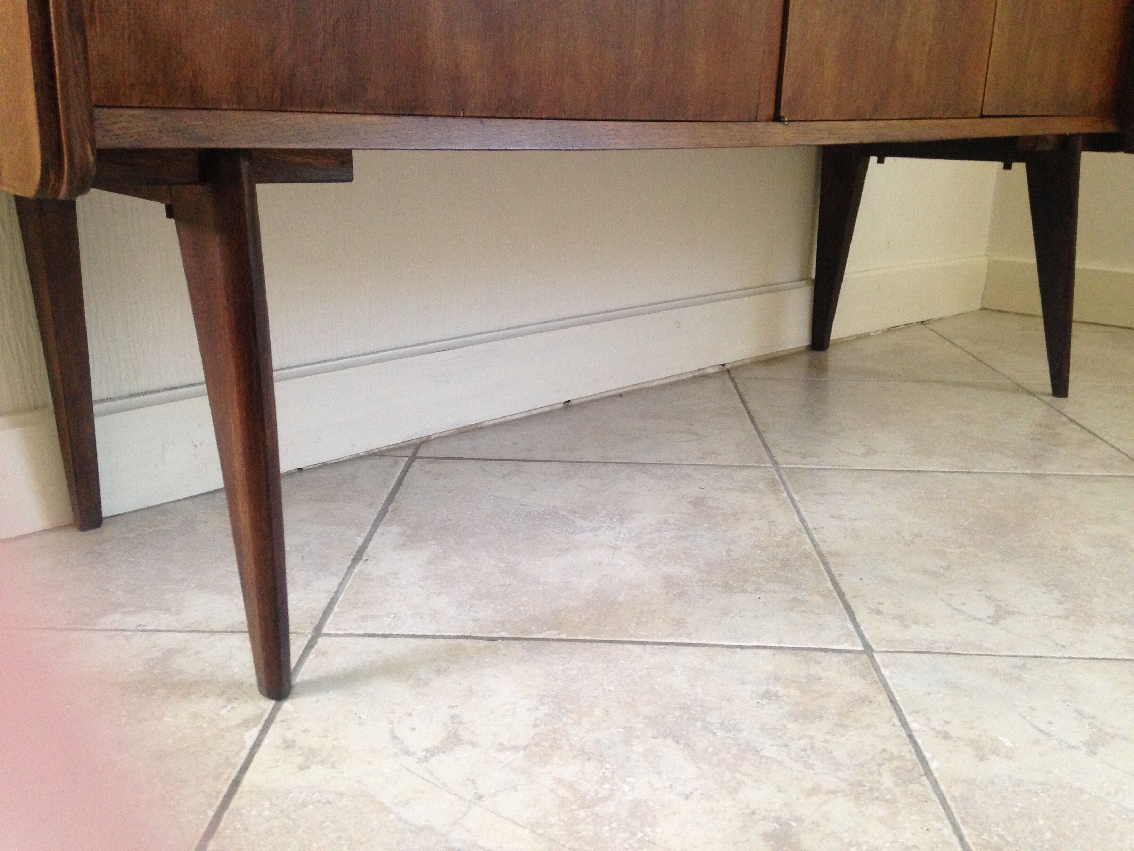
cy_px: 426
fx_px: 1081
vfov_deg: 42.9
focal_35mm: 33
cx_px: 567
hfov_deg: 55.4
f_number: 2.4
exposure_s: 1/20
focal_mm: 4.12
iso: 250
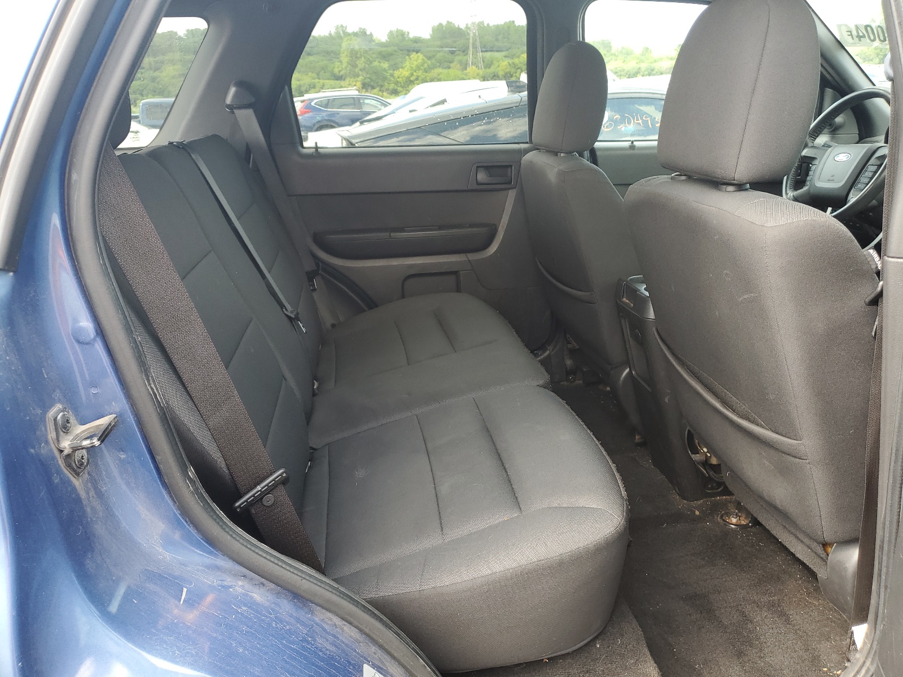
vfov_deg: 53.1
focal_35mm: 26
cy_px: 338
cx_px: 452
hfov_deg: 67.3
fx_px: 678
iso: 50
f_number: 1.5
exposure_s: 1/130
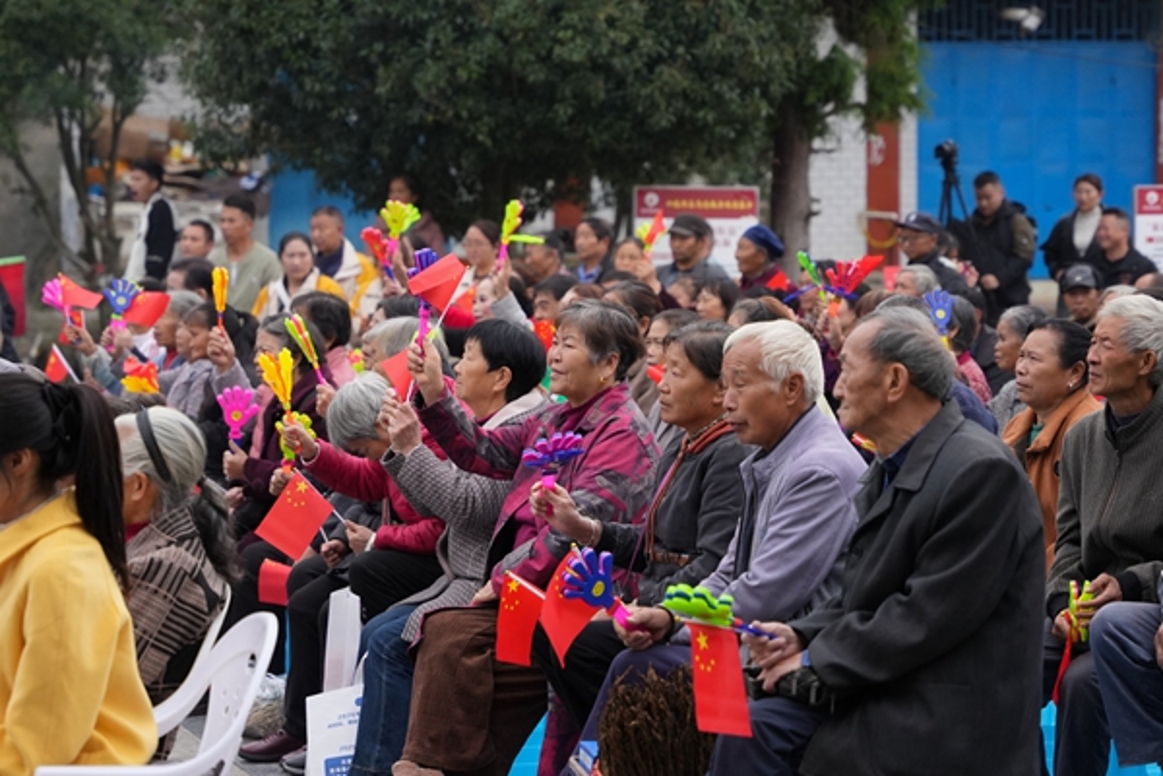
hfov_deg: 19.5
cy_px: 388
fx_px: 3392
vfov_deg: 13.0
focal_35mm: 105
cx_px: 582
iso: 1250
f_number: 2.8
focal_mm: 70
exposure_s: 1/6400
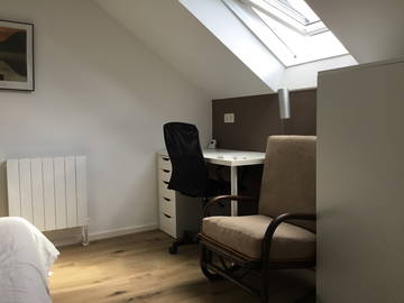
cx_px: 202
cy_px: 152
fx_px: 362
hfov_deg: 58.4
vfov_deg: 45.4
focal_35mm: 31
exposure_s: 1/111
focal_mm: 3.3
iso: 25
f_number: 2.4
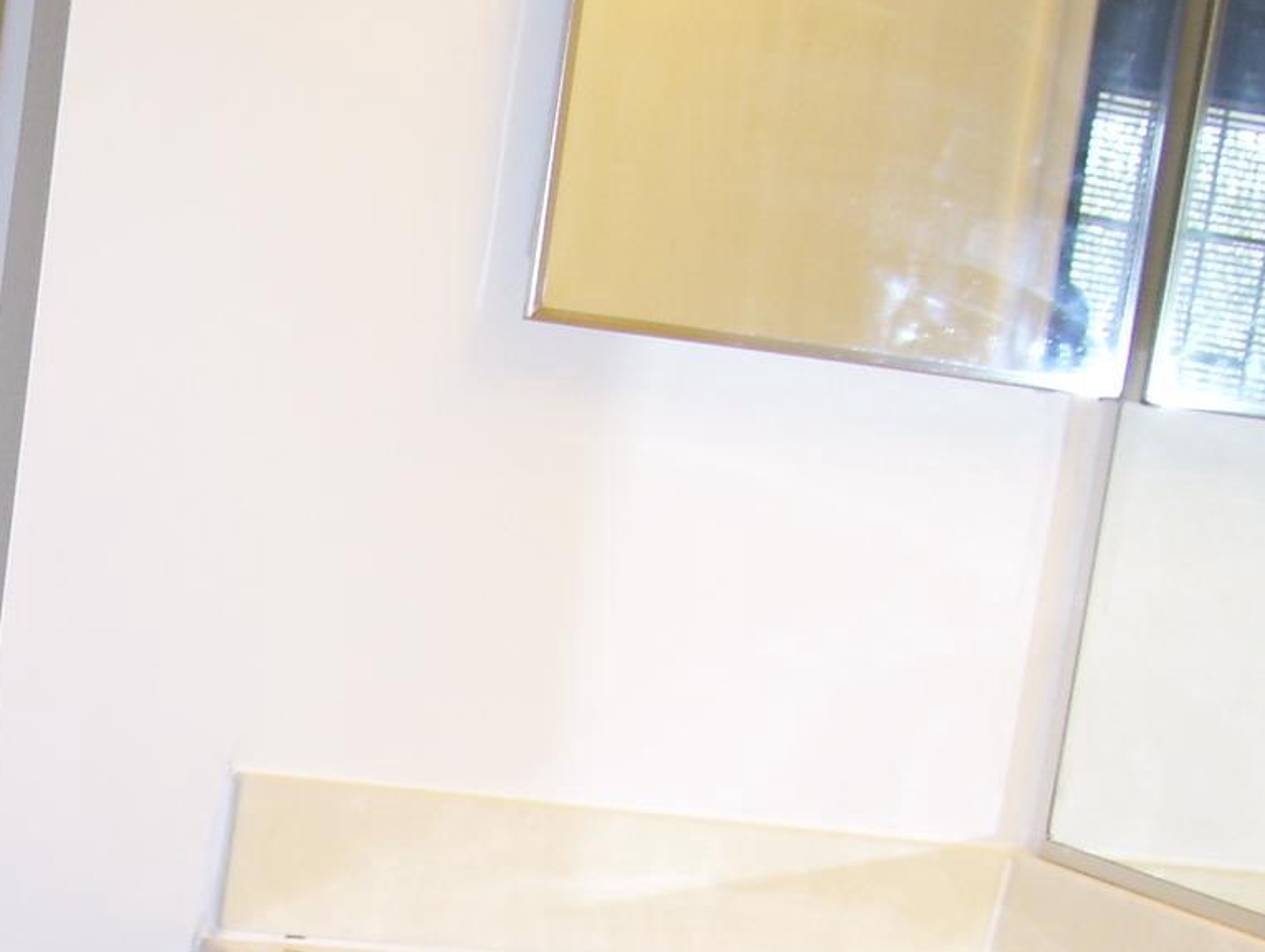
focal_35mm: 96
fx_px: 3513
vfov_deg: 14.8
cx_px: -270
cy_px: 1236
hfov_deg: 19.2
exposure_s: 1/60
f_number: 2.7
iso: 80
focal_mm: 6
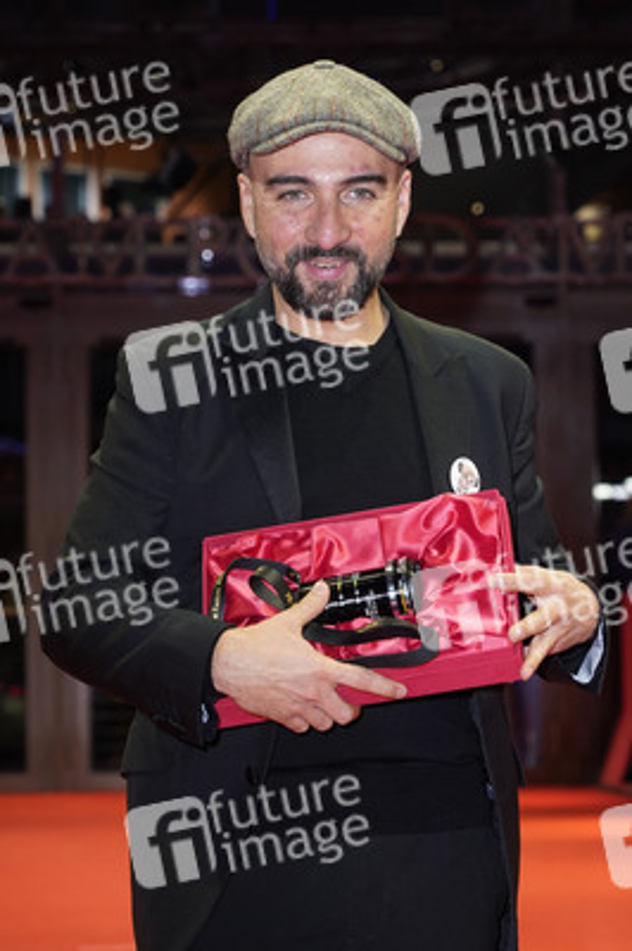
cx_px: 316
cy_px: 476
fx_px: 2110
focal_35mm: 80
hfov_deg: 17.0
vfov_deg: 25.4
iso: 1250
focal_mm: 80
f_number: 5.6
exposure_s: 1/160
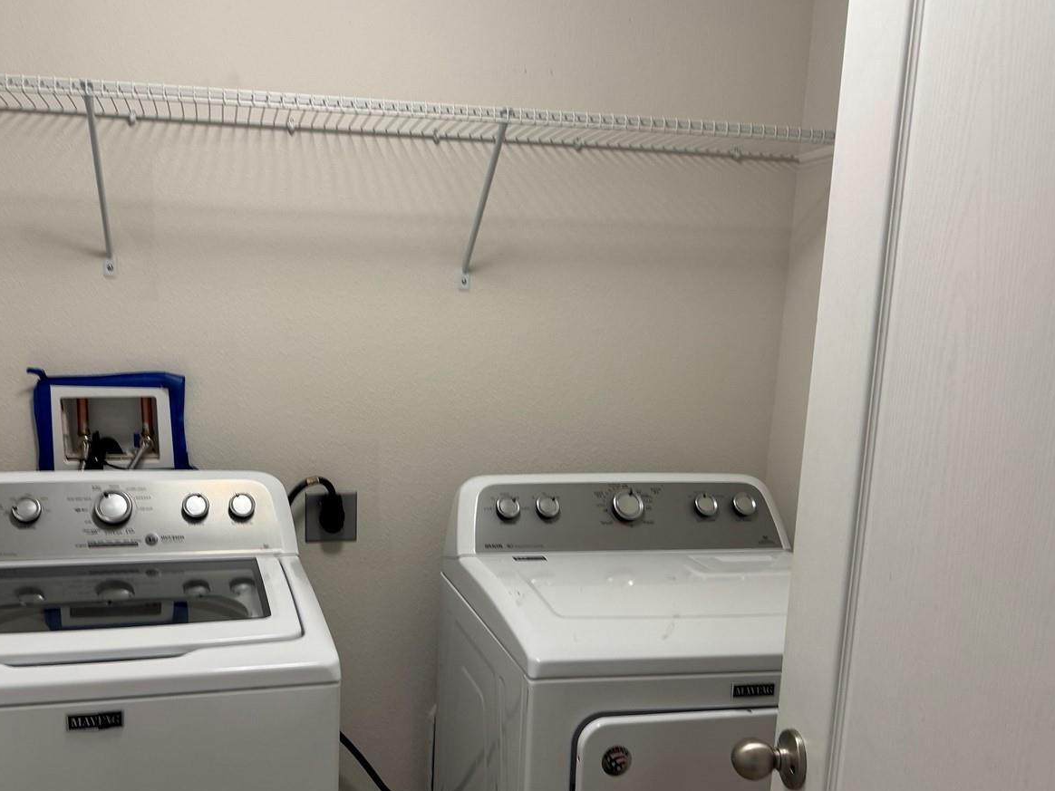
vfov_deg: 42.6
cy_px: 499
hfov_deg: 55.0
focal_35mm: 33
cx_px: 425
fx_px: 1006
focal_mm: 6.76
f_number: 1.78
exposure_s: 1/60
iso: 125
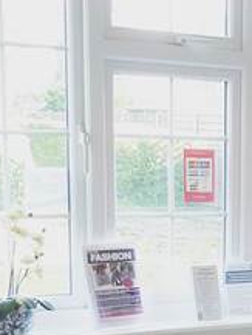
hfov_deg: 15.3
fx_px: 892
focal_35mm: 92
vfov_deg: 20.5
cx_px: 329
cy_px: 349
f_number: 3.3
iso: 250
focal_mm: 4.1
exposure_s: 1/30
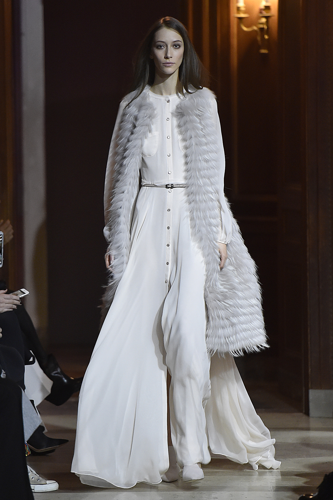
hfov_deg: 6.9
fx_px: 2778
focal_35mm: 200
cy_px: 250
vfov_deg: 10.3
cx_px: 166
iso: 4000
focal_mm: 200
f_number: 2.8
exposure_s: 1/250
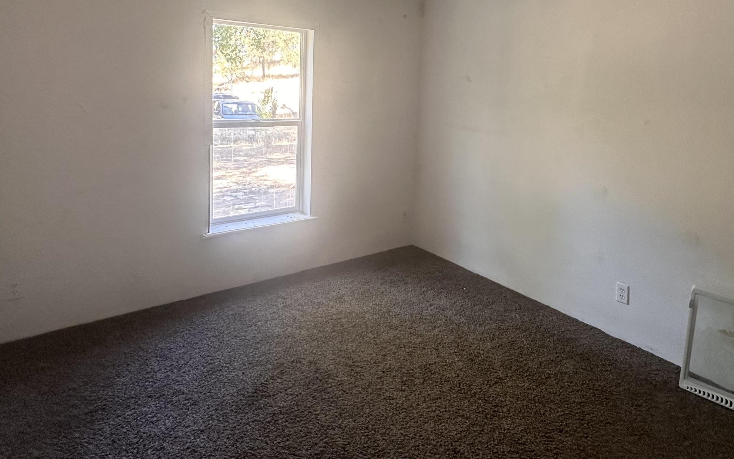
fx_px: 460
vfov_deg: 51.2
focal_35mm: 23
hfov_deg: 76.8
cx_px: 411
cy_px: 126
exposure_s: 1/99
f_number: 2.2
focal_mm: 2.22
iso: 200
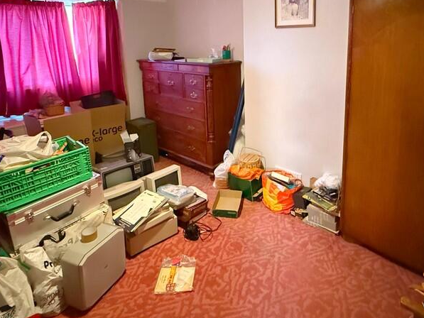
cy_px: 84
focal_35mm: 24
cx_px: 241
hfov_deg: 71.2
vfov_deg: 54.5
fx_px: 294
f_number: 2.2
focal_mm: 2.22
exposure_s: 1/40
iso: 1250
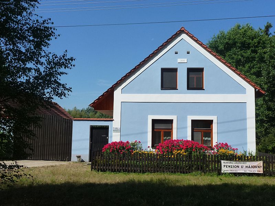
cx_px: 138
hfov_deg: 51.4
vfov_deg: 39.7
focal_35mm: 36
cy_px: 103
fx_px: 286
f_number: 4
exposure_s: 1/1300
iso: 160
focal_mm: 6.4
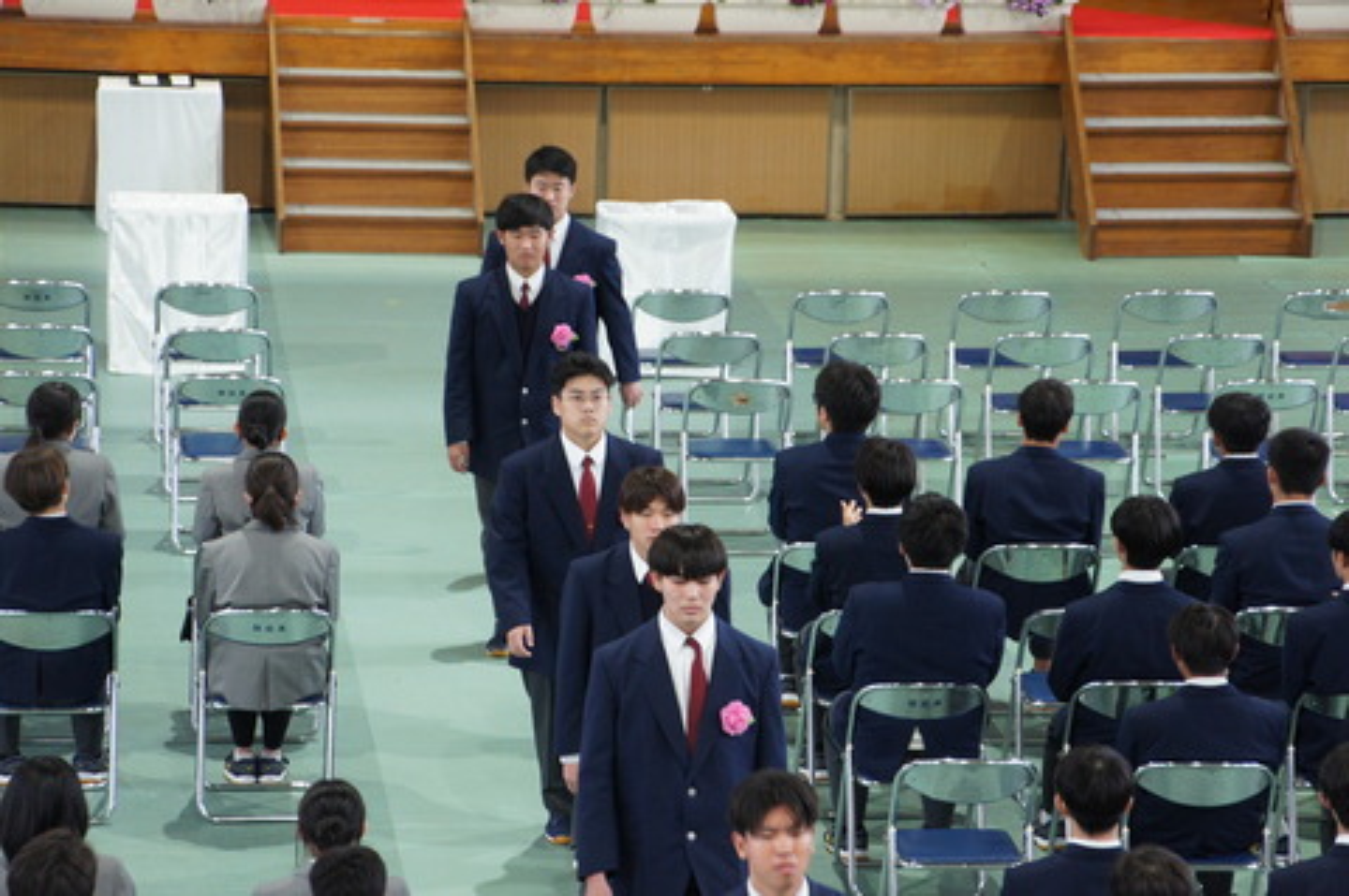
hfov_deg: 12.8
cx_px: 674
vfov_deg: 8.5
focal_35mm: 160
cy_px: 448
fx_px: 6008
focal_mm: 107
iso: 1600
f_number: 5.6
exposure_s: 1/40
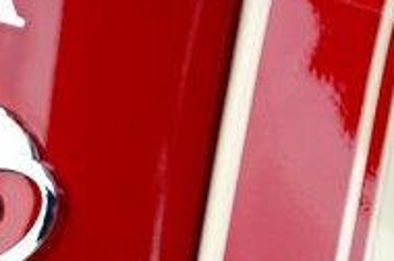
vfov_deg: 1.7
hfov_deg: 2.5
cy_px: -313
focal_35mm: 823
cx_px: -97
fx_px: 8992
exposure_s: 1/250
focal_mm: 130
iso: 500
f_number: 4
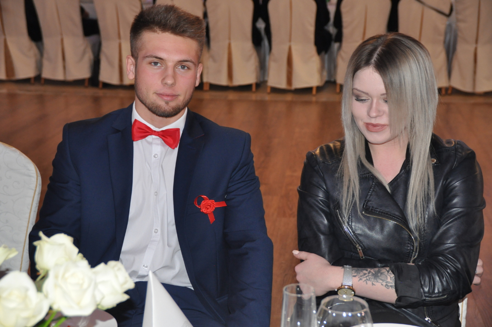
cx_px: 246
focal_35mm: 69
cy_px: 164
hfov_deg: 29.3
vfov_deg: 19.7
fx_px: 942
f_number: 4.8
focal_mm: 46
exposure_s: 1/60
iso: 800
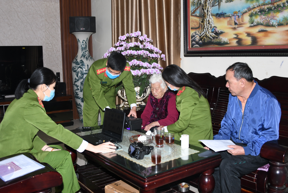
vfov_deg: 37.0
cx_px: 144
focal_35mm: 36
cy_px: 96
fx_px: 288
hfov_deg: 53.1
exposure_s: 1/200
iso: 320
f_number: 4.5
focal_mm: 18
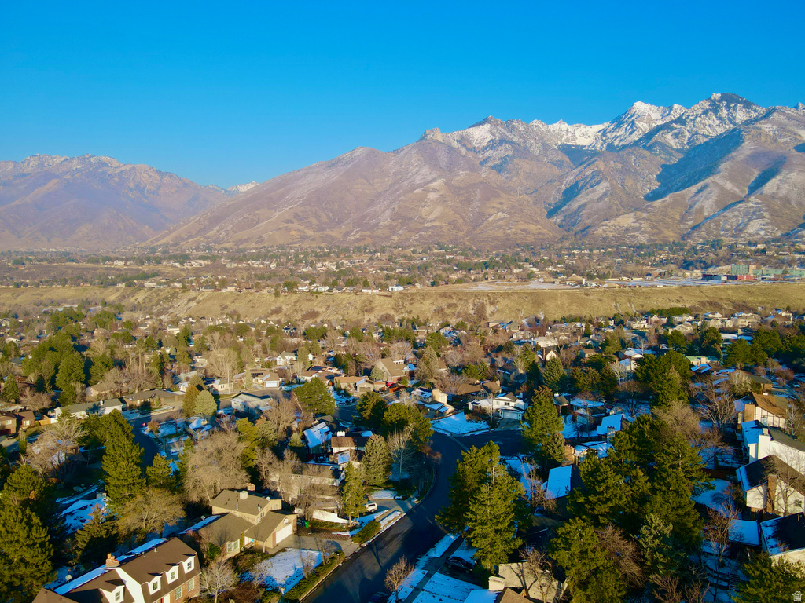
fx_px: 558
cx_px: 402
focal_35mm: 24
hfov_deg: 71.6
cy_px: 302
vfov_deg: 56.8
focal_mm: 4.5
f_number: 2.8
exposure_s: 1/350
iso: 100
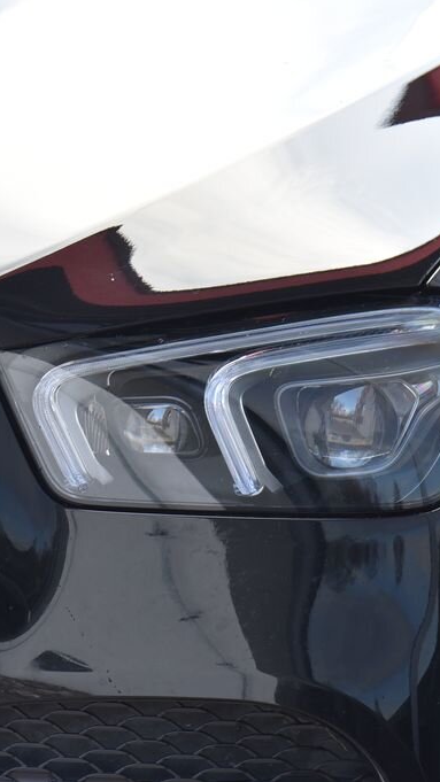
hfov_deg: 6.4
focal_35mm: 189
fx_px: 3921
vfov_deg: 11.4
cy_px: 390
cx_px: 162
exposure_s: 1/80
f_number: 4.5
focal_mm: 120
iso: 500
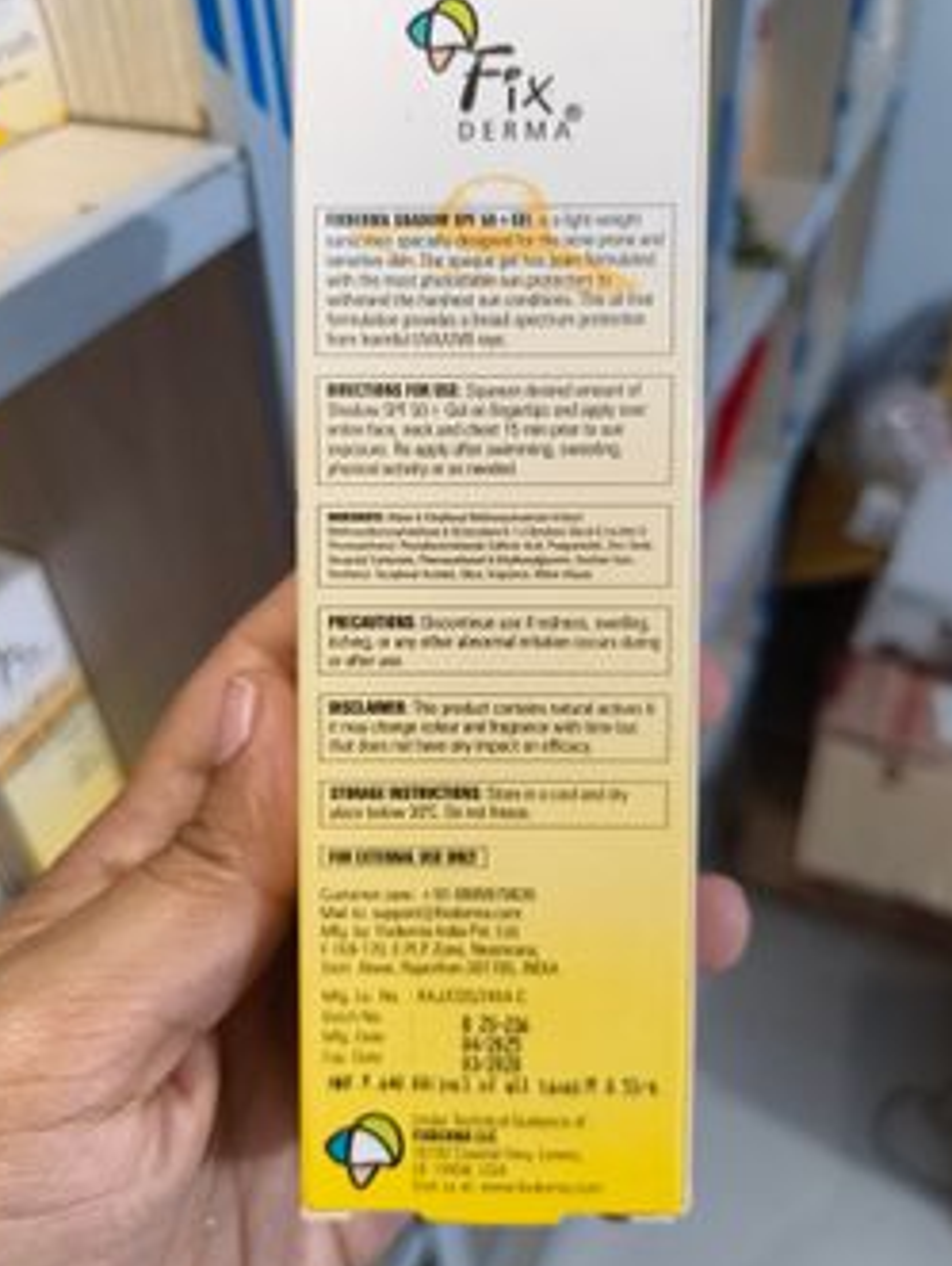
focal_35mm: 29
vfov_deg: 61.6
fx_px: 1061
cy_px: 612
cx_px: 461
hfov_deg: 48.3
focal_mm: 5.56
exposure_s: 1/50
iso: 1164
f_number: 1.87
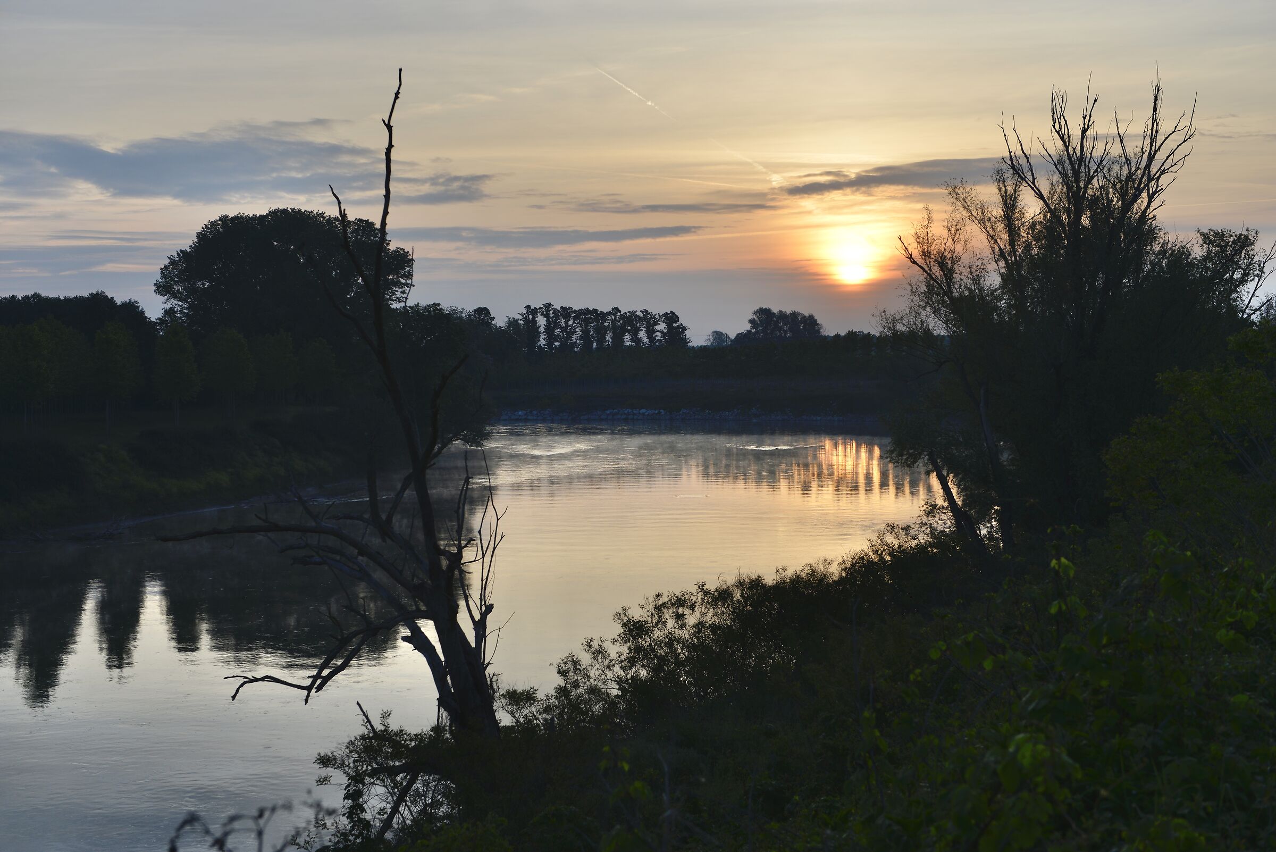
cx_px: 638
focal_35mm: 50
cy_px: 426
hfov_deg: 39.6
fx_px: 1773
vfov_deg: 27.0
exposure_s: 1/400
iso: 100
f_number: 5
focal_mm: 50
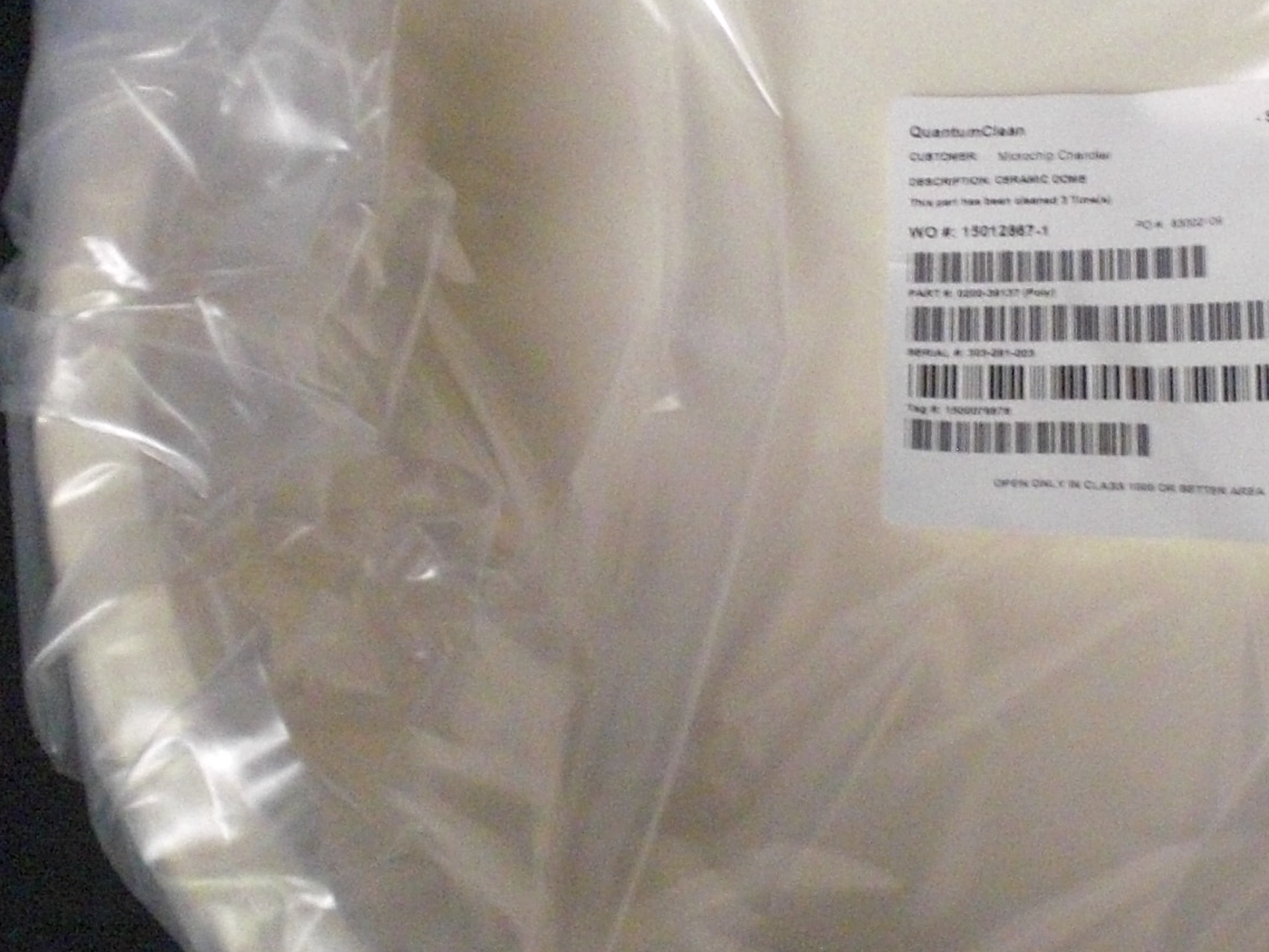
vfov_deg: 19.1
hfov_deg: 24.8
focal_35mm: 77
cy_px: 346
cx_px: 1058
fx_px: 2823
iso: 800
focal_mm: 6.3
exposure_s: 1/160
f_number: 3.1
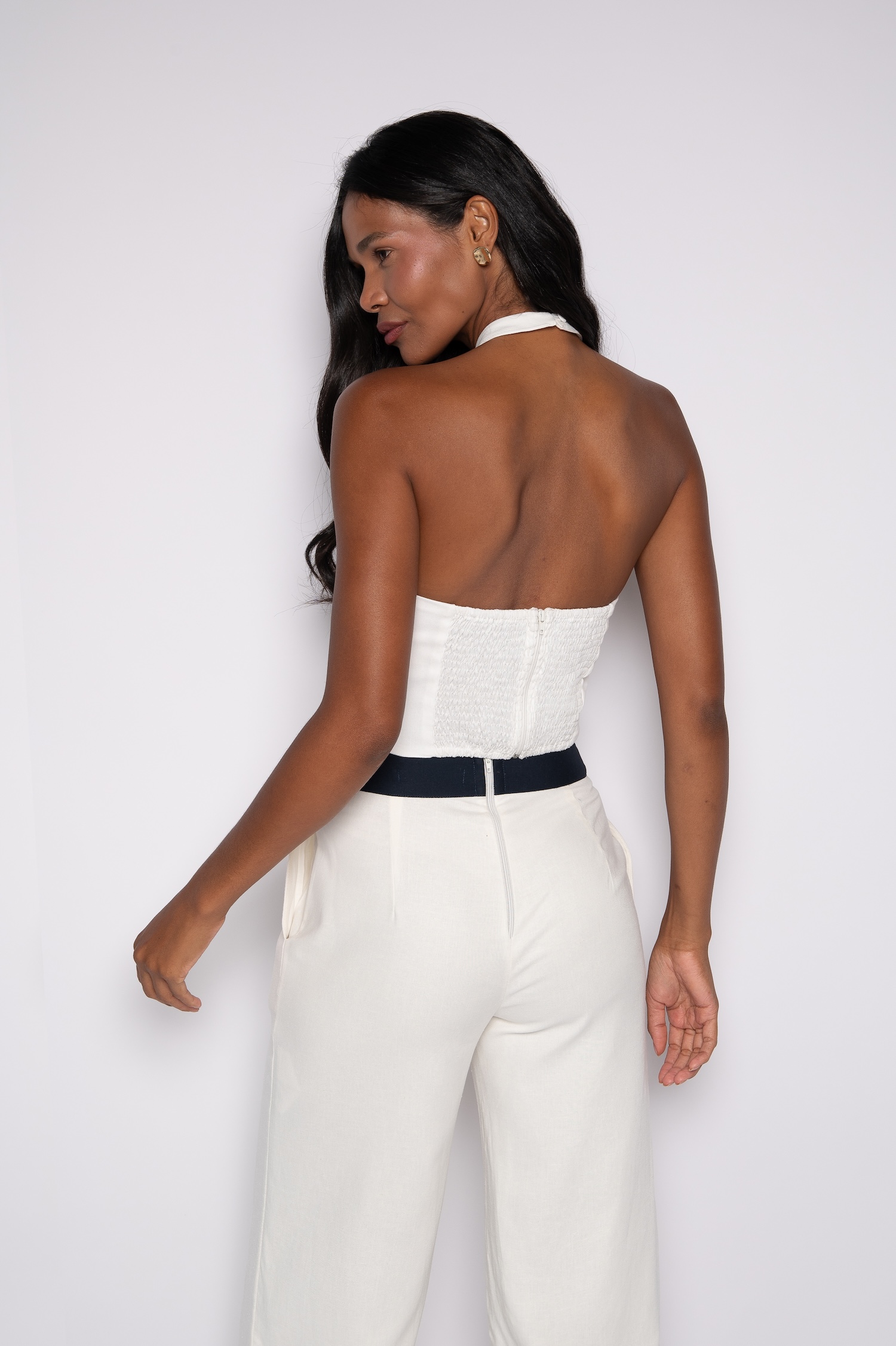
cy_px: 673
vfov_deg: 41.1
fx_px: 1794
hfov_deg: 28.0
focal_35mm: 48
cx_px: 448
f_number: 7.1
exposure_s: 1/160
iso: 200
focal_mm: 48
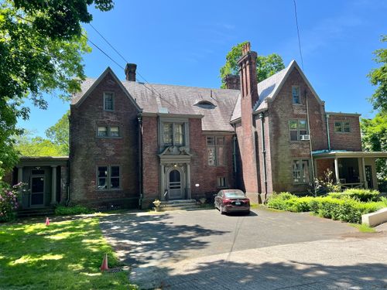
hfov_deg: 67.3
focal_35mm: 26
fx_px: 291
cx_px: 194
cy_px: 145
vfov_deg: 53.1
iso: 50
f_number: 1.5
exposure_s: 1/1779
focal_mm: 5.7
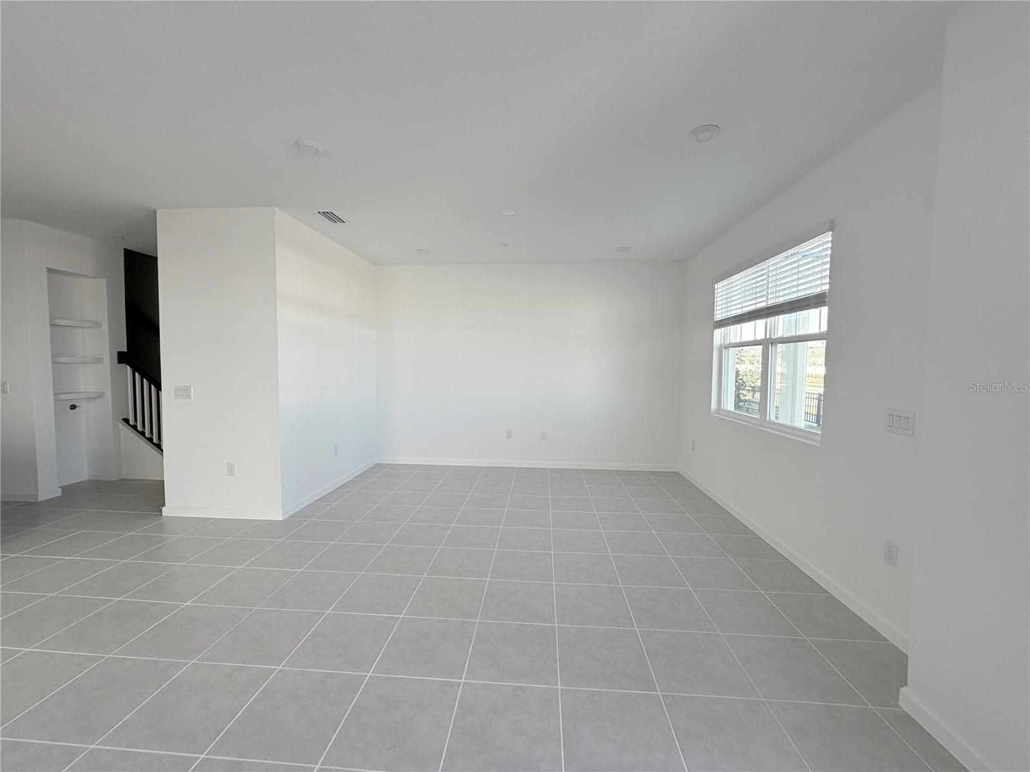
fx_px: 417
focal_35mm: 14
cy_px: 386
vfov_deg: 85.7
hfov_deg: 102.1
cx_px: 515
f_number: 2.2
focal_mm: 2.22
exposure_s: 1/100
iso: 64
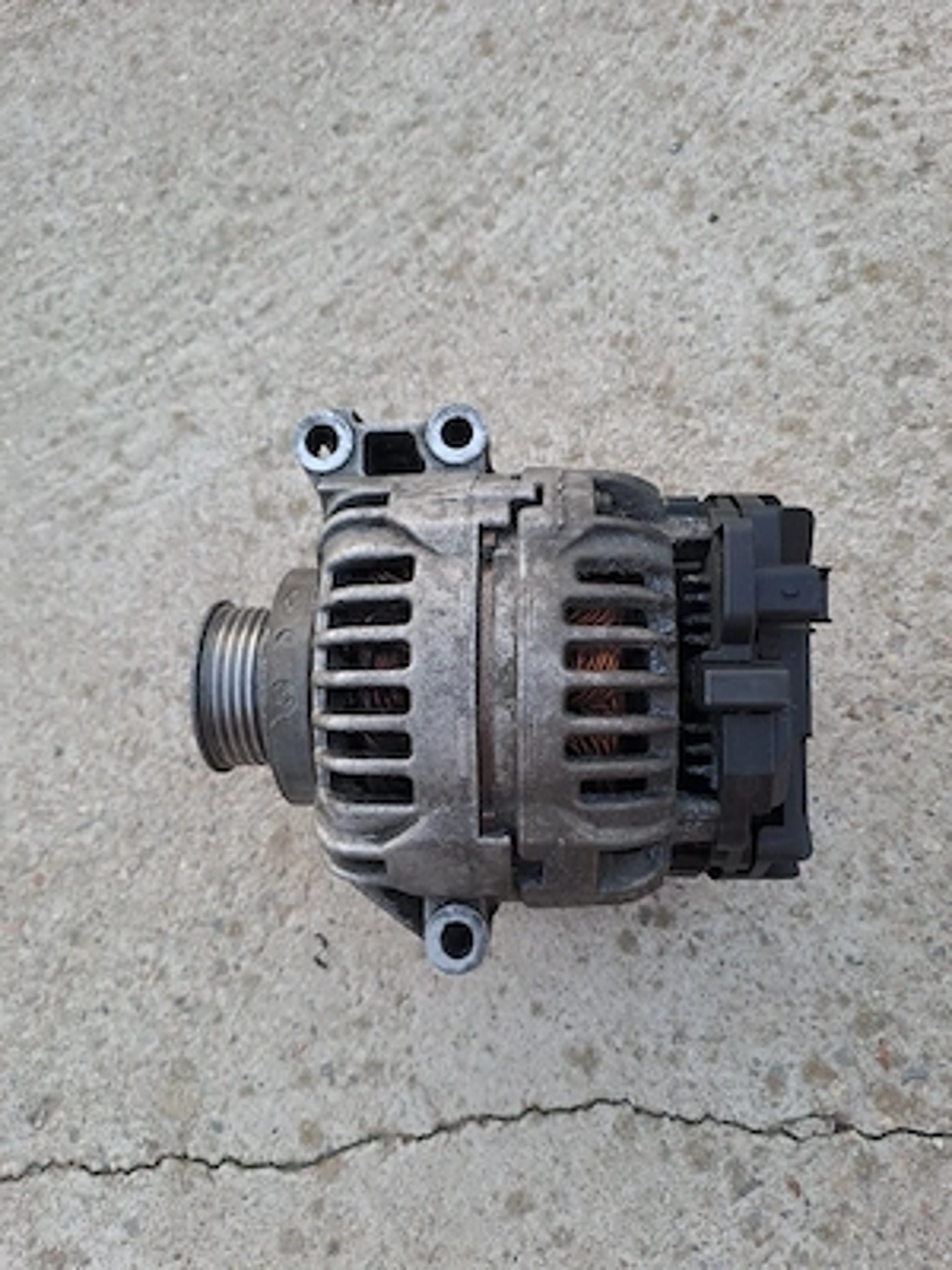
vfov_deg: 69.4
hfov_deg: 54.9
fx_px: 917
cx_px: 476
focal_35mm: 25
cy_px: 635
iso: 125
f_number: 1.8
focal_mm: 4.65
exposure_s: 1/50
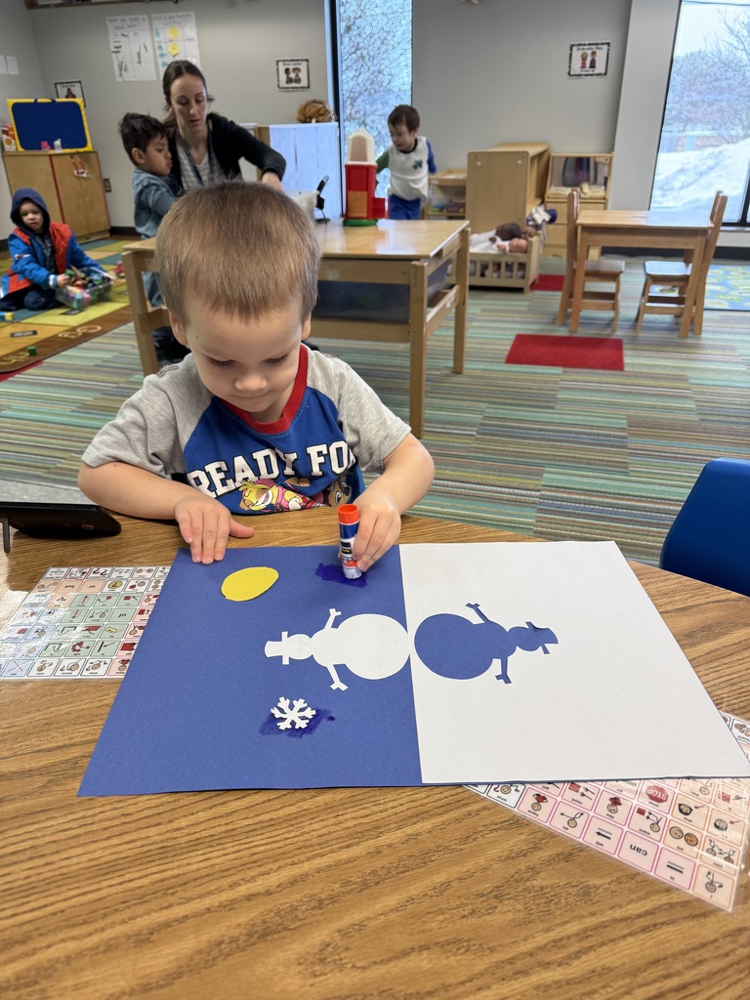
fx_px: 693
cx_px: 375
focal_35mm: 24
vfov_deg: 71.6
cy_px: 500
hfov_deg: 56.8
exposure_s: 1/60
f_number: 1.78
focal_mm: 6.76
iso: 125
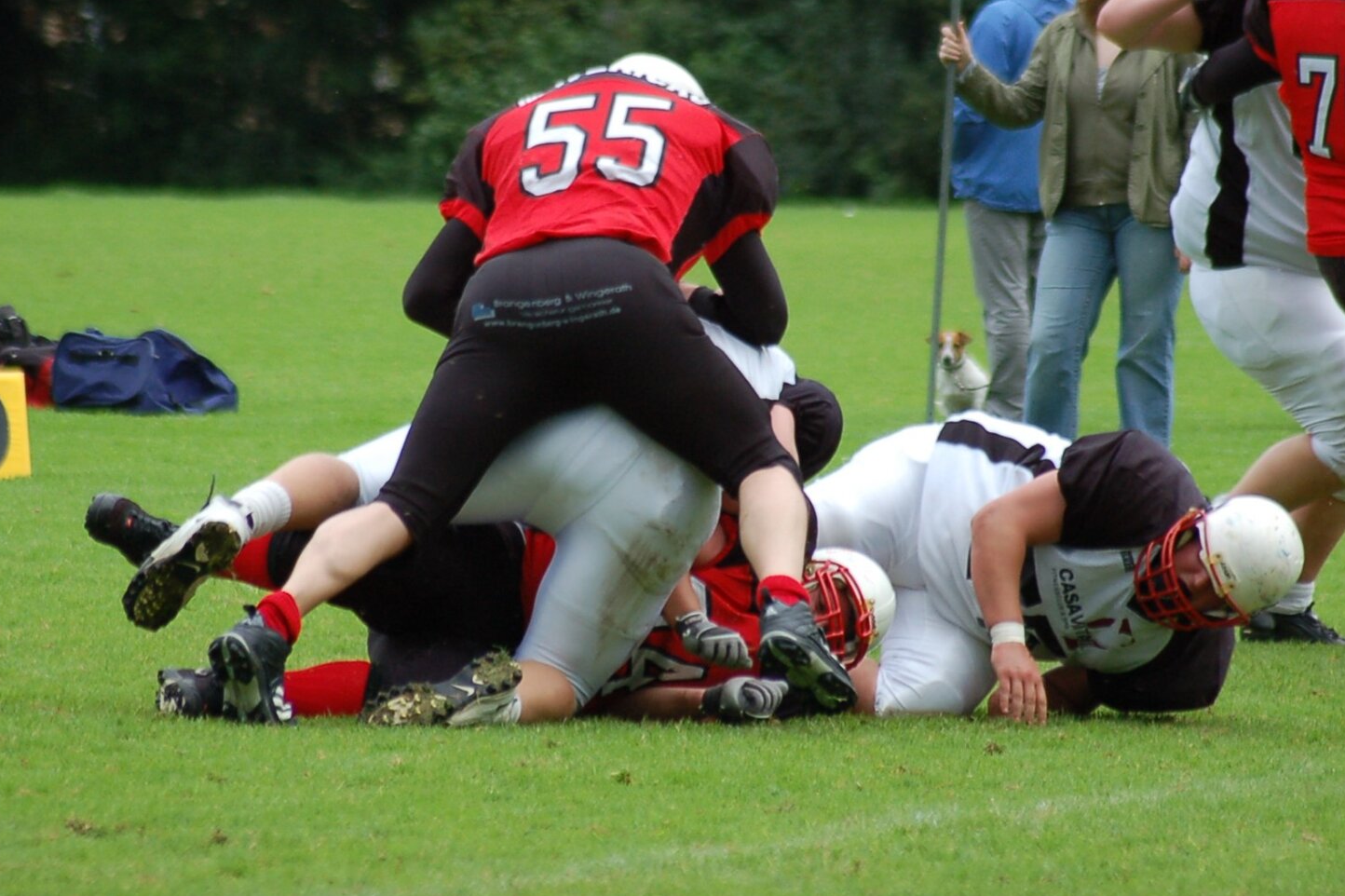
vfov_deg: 2.7
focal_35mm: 502
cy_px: 365
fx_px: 18750
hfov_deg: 4.1
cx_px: 667
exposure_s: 1/500
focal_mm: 220
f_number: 5.3
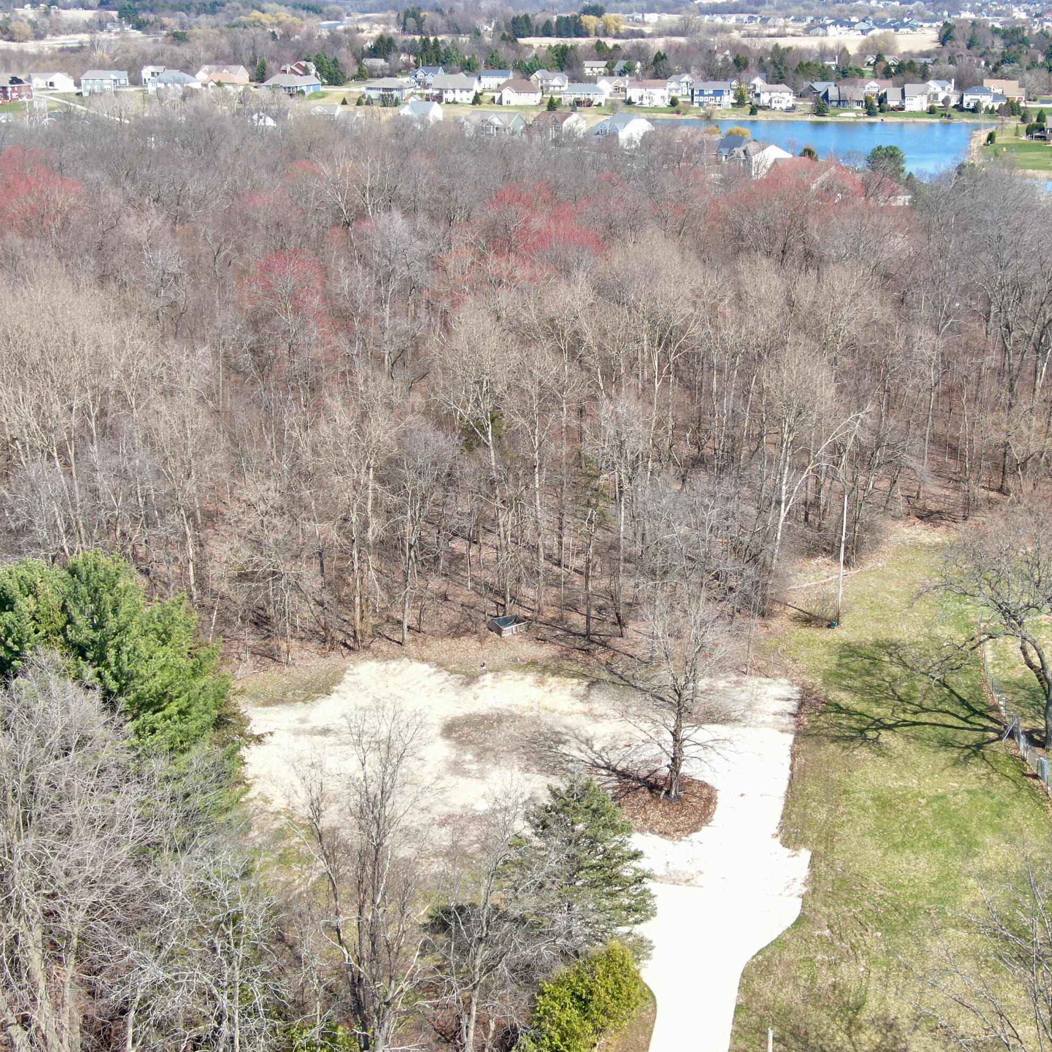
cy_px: 492
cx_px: 634
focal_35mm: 48
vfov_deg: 35.3
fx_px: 1650
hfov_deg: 35.2
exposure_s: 1/320
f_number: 3.3
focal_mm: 6.21
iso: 100
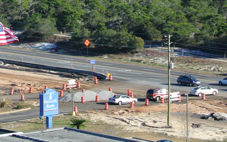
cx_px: 98
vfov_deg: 5.2
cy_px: -54
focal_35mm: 251
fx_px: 1552
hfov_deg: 8.4
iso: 100
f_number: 5.6
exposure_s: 1/320
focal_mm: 30
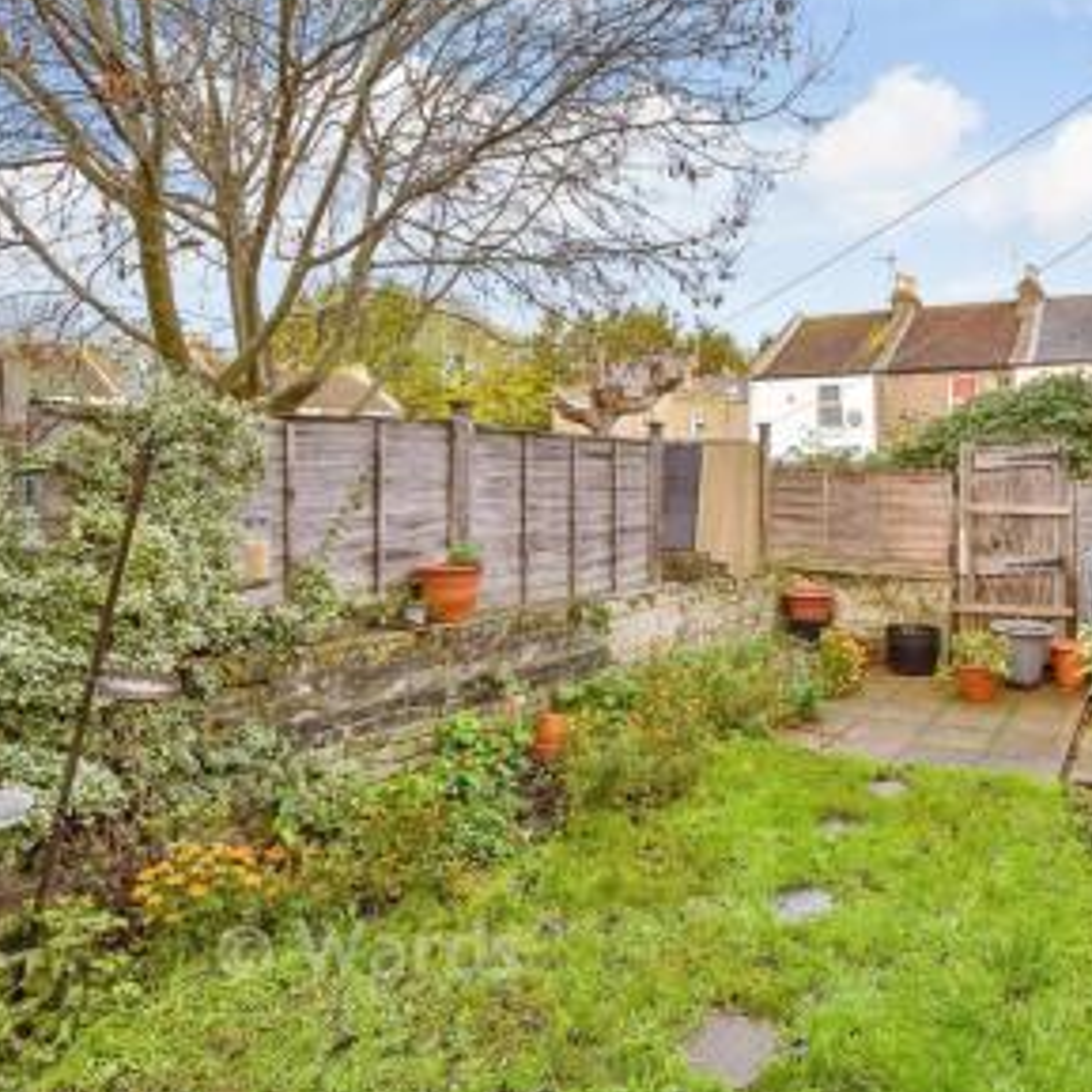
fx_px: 749
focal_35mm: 21
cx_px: 801
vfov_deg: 72.1
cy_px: 538
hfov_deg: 68.1
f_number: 9
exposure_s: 1/200
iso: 1000
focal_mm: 10
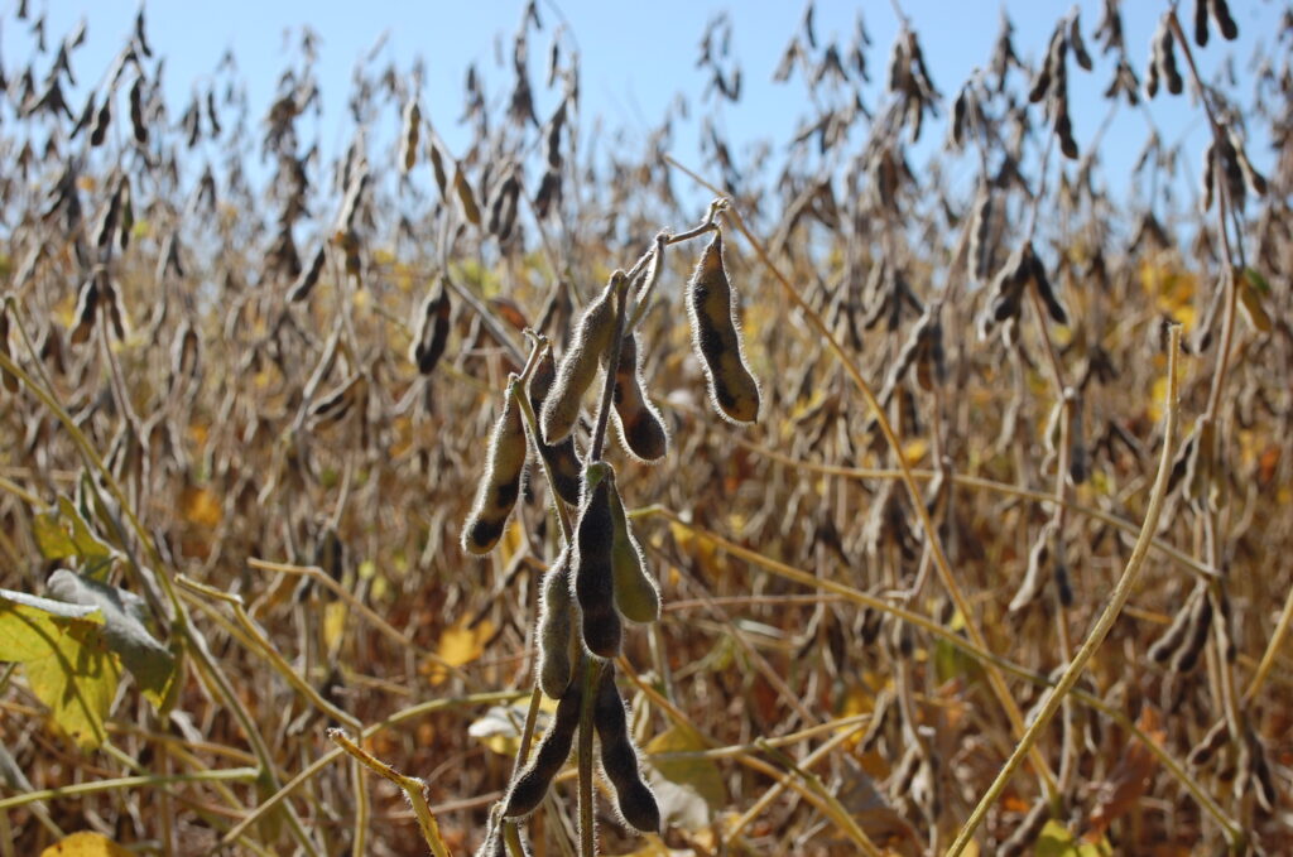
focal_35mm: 54
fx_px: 1936
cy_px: 428
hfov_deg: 36.9
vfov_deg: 25.0
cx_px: 646
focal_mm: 36
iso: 200
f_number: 10
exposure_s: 1/400
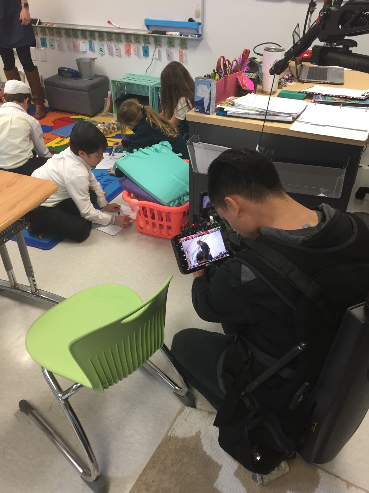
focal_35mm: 29
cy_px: 246
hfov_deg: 48.2
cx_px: 184
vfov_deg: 61.7
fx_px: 412
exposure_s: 1/30
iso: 100
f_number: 2.2
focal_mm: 4.15
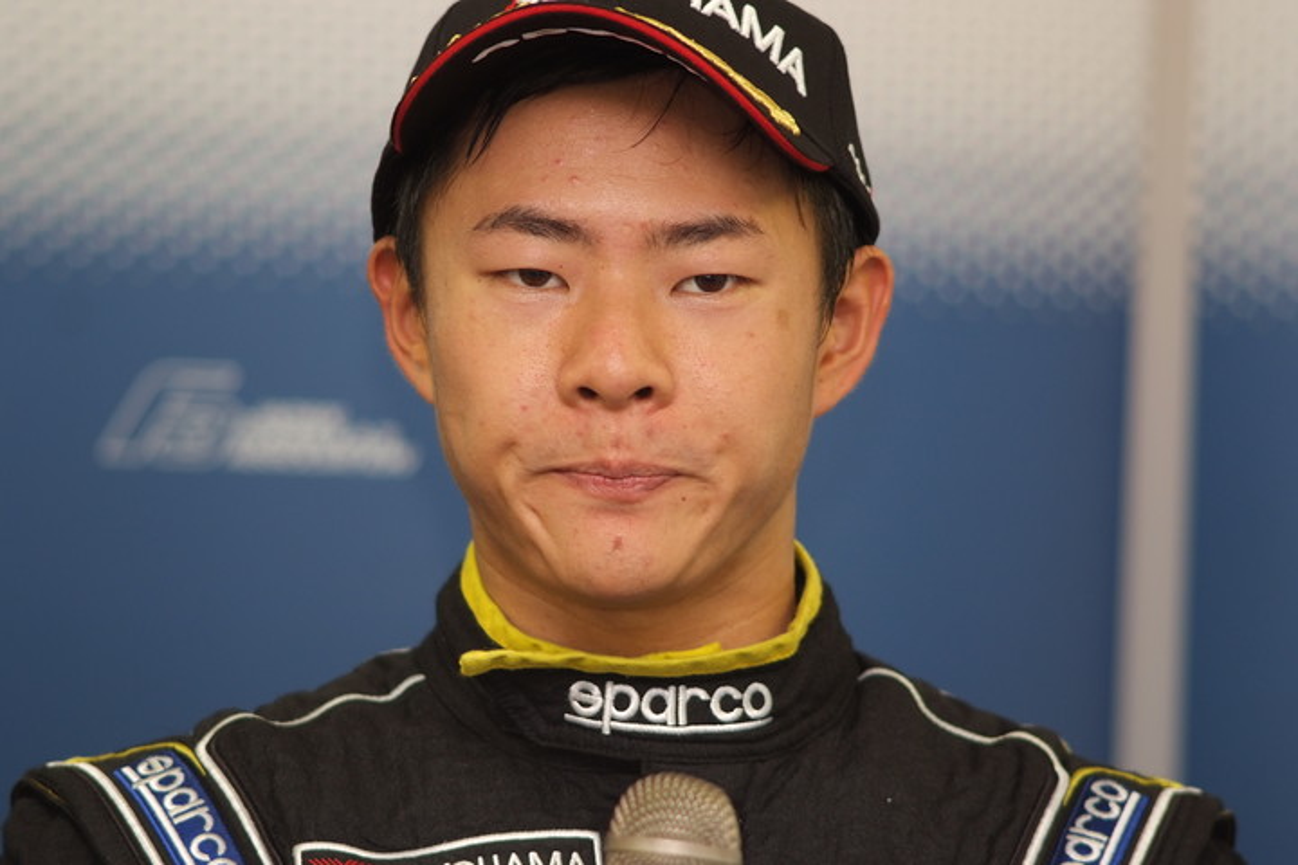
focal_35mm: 270
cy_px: 432
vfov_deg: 5.1
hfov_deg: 7.6
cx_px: 649
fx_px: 9734
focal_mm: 180
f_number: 2.8
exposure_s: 1/125
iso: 400
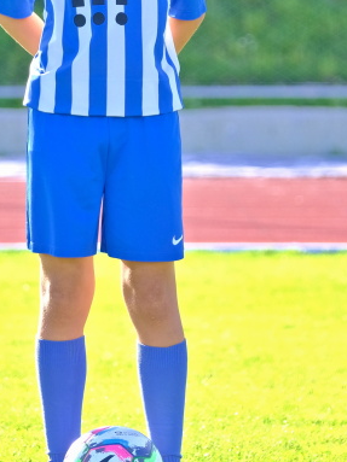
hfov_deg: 5.5
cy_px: 131
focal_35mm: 269
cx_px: 83
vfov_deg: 7.4
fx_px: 3597
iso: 320
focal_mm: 102.2
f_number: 2.8
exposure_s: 1/600
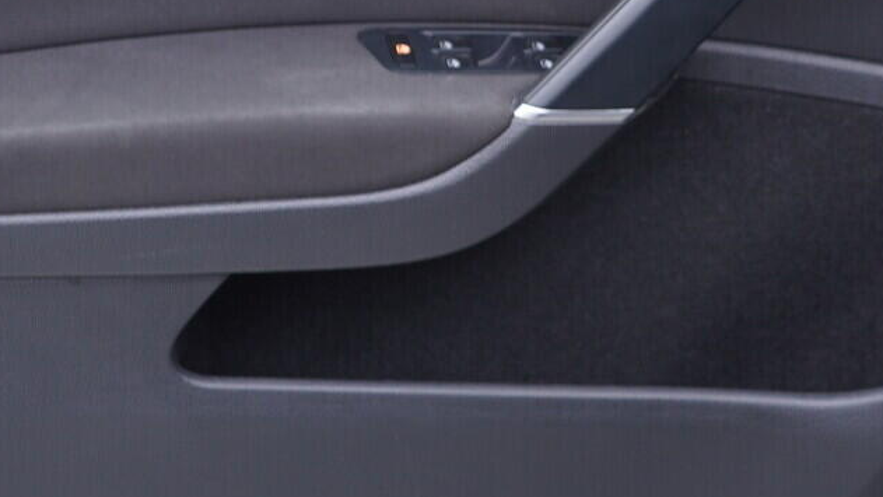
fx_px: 2014
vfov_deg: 14.0
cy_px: 115
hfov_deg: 24.7
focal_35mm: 86
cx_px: 389
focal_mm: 24
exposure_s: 1/40
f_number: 2.8
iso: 160
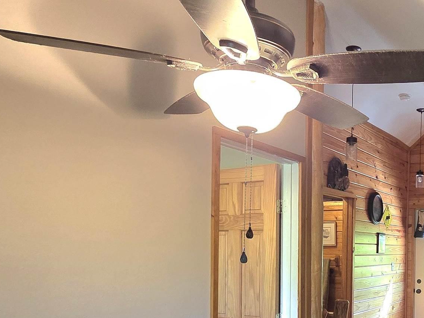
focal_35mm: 35
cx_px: 375
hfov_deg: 47.7
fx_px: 429
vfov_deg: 38.9
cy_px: 262
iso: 400
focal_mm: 2.2
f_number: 2.2
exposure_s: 1/60.2
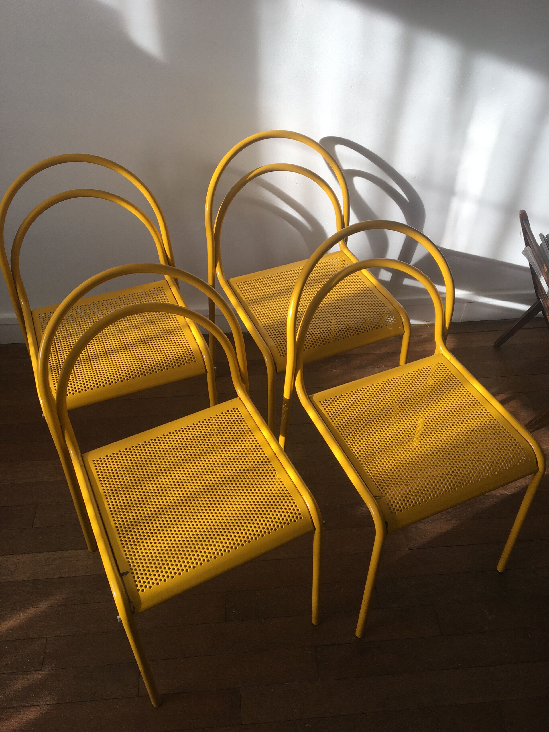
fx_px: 613
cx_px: 274
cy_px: 366
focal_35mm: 29
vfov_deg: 61.7
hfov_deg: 48.2
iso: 25
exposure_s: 1/147
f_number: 2.2
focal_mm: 4.15
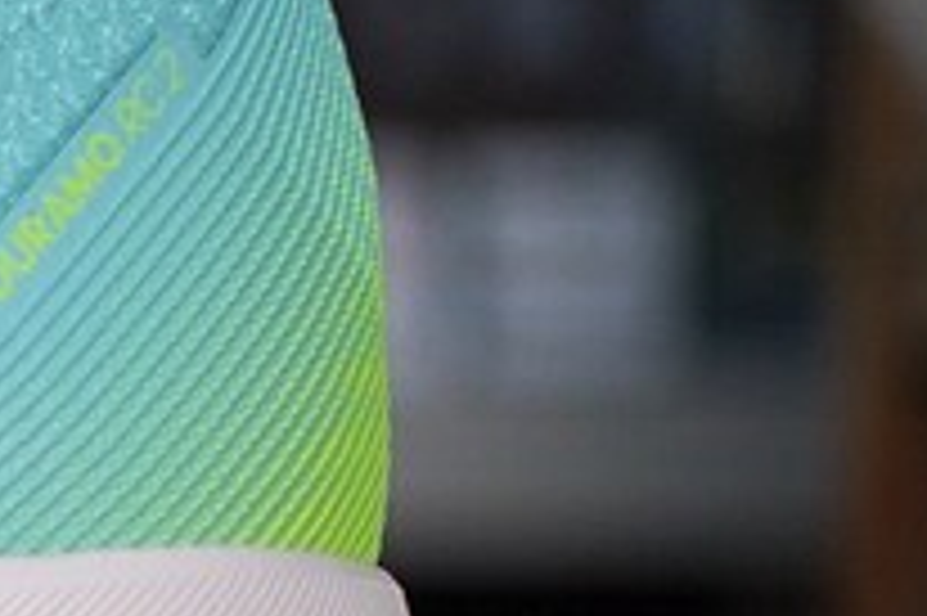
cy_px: 1097
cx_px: -1638
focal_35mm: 233
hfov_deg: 7.9
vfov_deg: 5.8
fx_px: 5995
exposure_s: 1/80
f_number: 2.8
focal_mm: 40
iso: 800
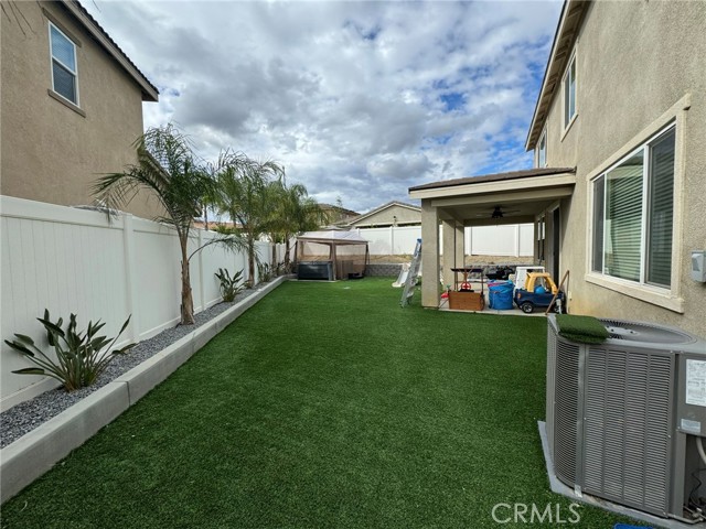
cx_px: 353
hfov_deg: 102.1
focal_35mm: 14
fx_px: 286
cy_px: 264
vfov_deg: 85.7
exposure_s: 1/1420
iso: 40
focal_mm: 2.22
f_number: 2.2
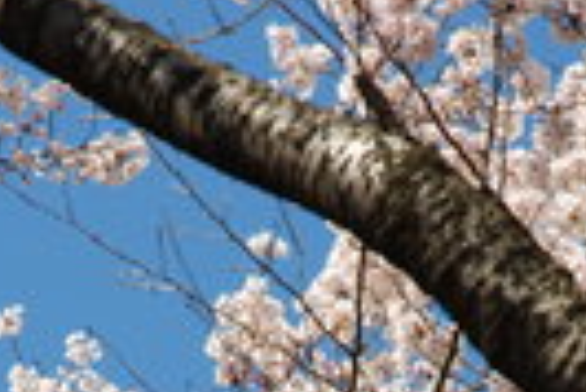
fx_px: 5654
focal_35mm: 347
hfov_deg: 5.9
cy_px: 623
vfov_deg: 3.9
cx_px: 410
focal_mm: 70
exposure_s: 1/160
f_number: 8
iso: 100
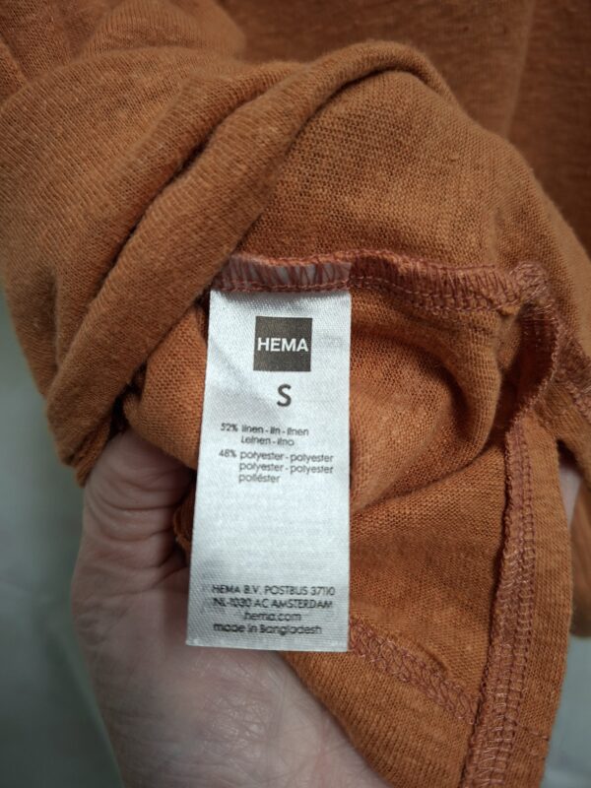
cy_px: 394
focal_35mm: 23
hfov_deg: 58.9
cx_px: 296
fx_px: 524
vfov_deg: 73.9
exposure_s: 1/50
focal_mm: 5.54
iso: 200
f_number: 1.8
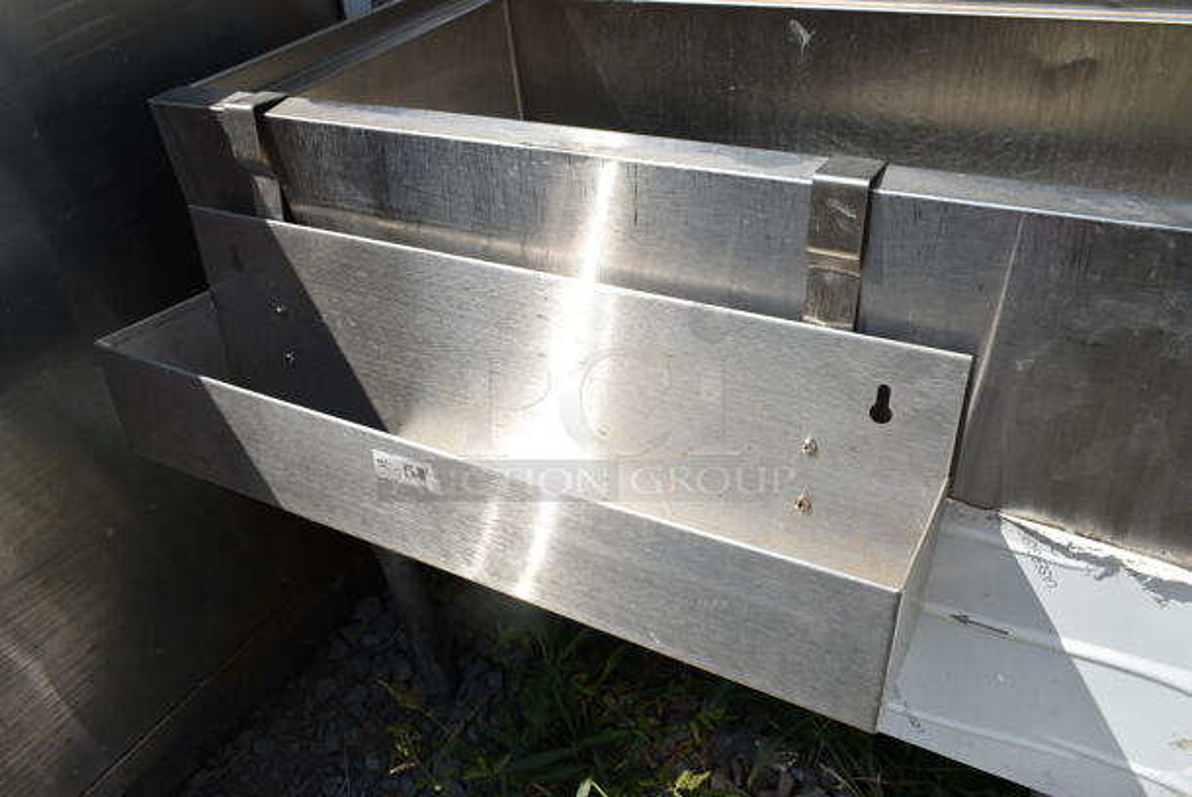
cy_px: 398
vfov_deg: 48.0
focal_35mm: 27
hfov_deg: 67.3
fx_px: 895
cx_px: 596
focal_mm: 18
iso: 100
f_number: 9
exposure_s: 1/320
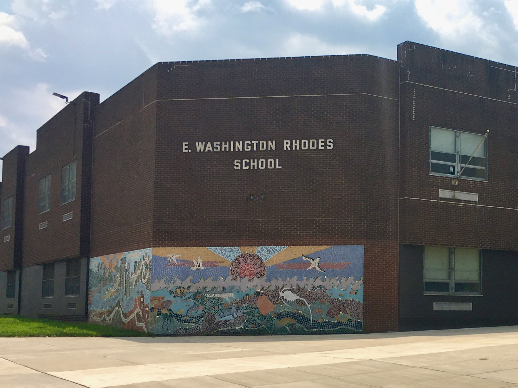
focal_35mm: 29
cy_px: 194
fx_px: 434
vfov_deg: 48.2
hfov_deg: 61.7
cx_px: 259
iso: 25
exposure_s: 1/3077
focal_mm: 4.15
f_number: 2.2
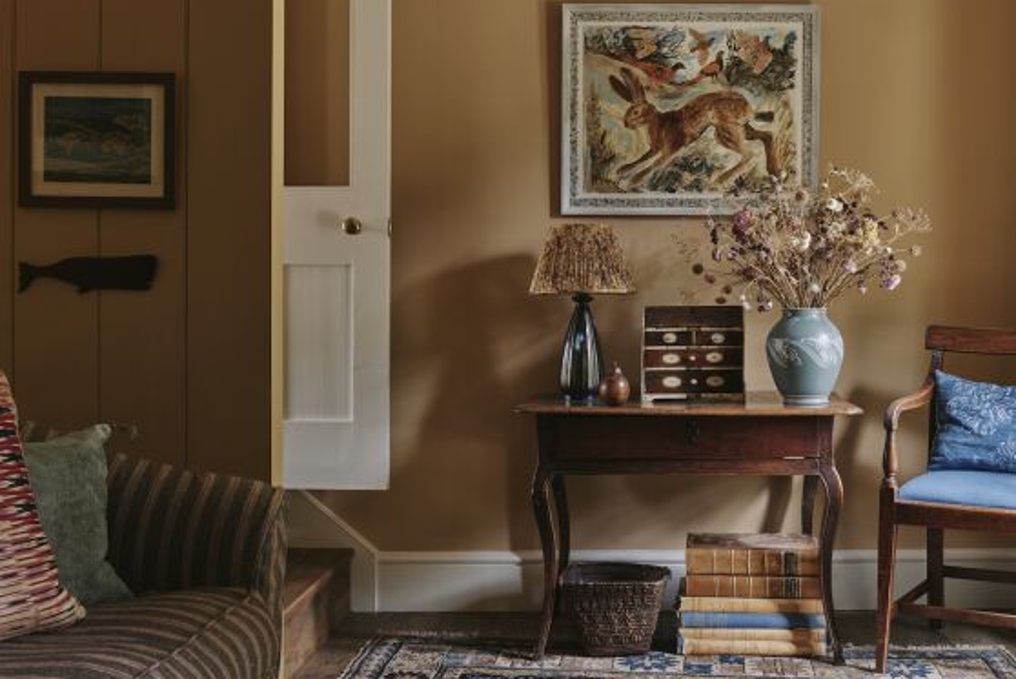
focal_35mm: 42
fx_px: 1186
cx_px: 653
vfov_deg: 31.9
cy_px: 281
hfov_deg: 45.8
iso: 100
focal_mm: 32
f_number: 10
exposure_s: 1/2
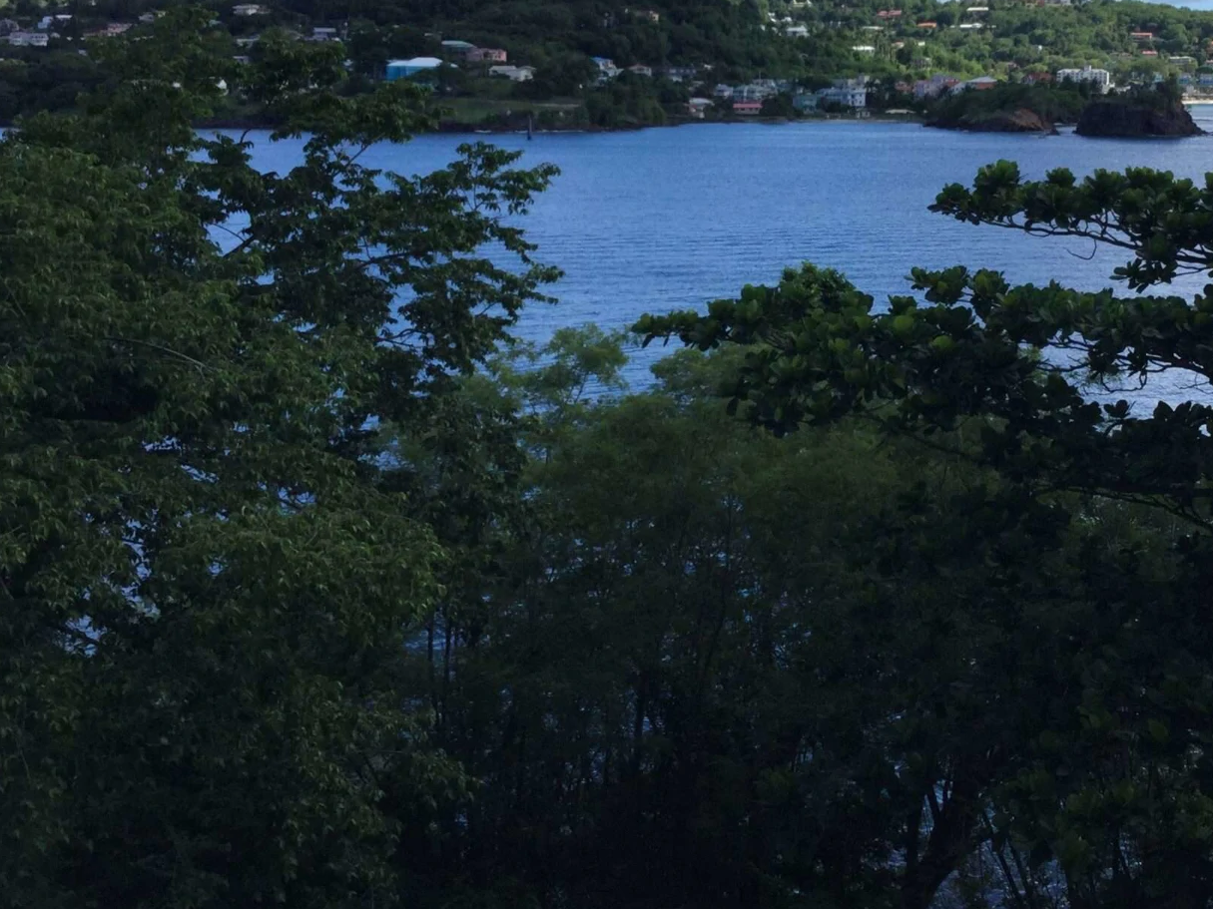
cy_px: 239
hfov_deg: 38.3
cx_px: 853
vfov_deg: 29.3
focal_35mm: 49
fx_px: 1717
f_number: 2.4
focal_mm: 3.3
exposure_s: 1/1006
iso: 25
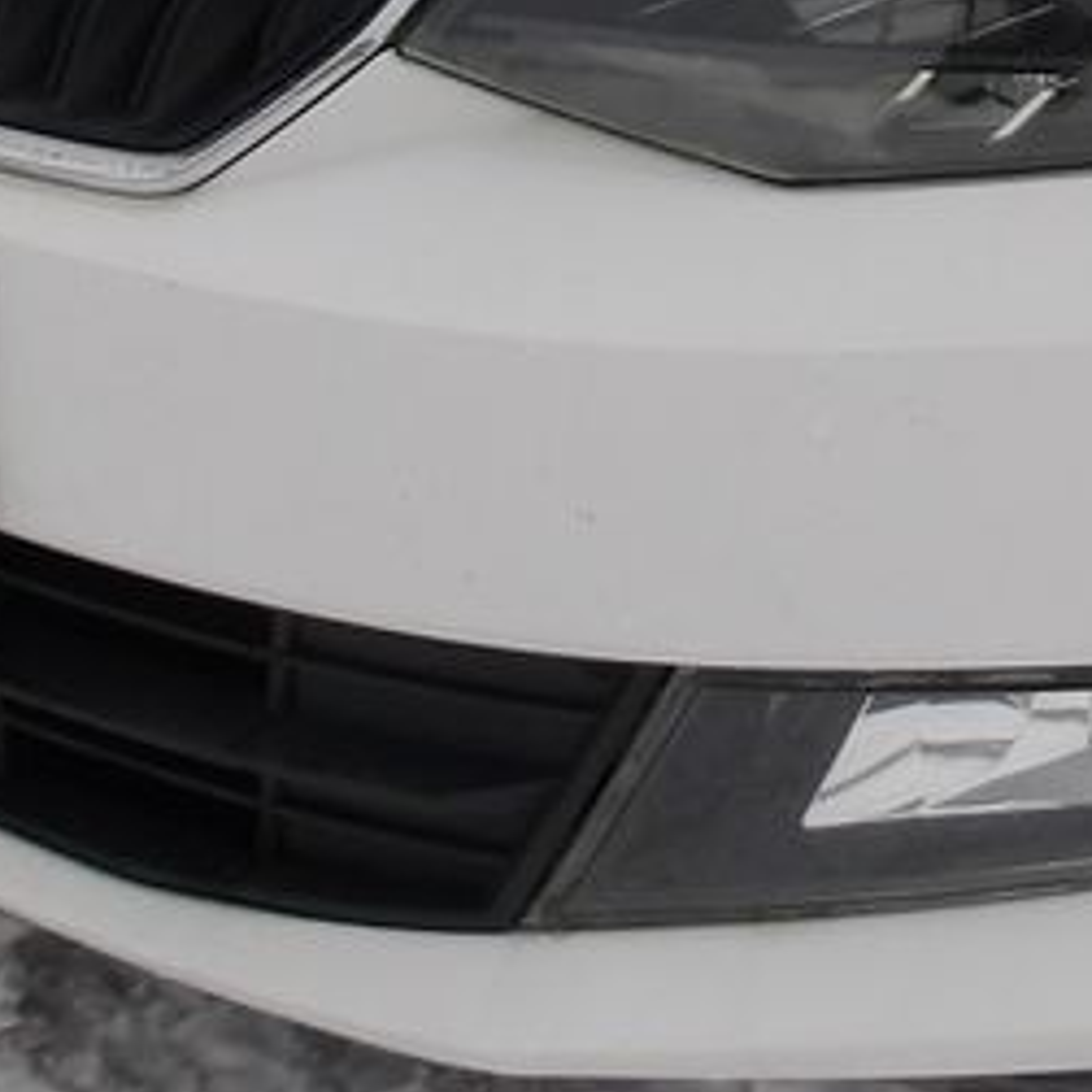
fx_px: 4069
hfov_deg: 14.7
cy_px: -291
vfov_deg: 14.7
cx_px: 1397
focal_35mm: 114
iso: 100
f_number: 3
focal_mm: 4.9
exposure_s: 1/377
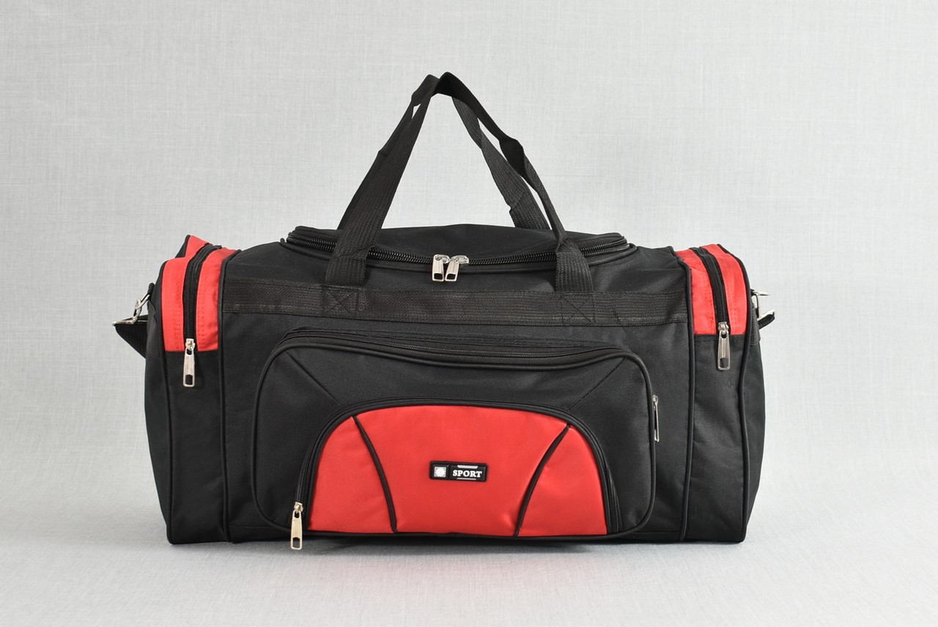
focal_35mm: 52
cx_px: 469
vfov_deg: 25.8
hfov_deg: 37.8
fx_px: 1369
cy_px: 314
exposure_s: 1/3
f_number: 5.6
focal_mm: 35
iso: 100
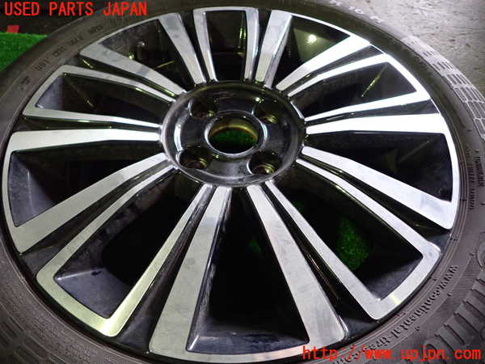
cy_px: 182
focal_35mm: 25
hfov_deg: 69.4
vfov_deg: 54.9
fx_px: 350
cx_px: 242
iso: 640
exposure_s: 1/30
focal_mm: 4.5
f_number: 2
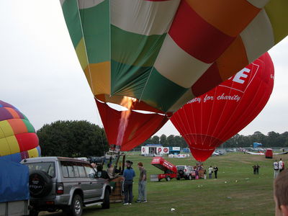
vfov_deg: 35.1
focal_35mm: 41
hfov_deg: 45.8
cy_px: 108
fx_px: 341
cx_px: 144
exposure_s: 1/146
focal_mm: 10.7
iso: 200
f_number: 4.6
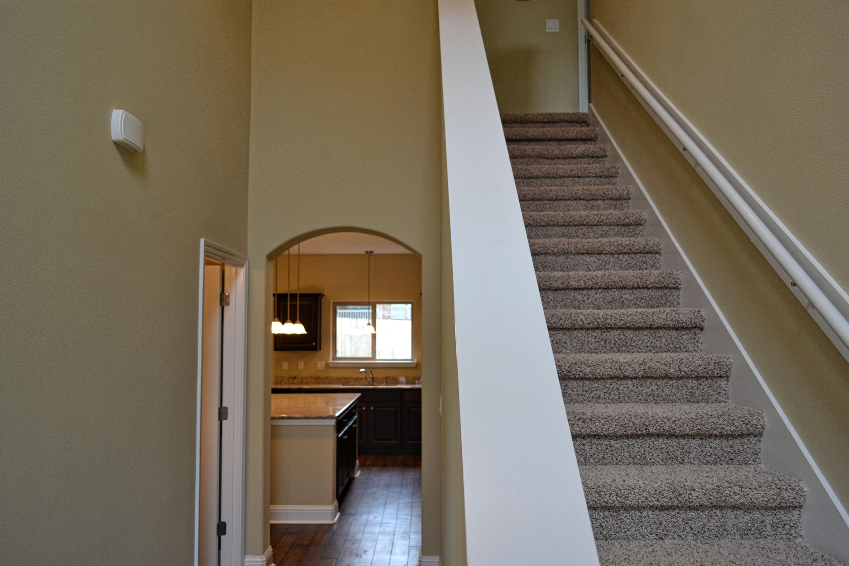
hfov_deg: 67.4
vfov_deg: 47.9
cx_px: 424
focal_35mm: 27
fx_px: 637
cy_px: 283
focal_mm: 18
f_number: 3.5
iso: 400
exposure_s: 1/50
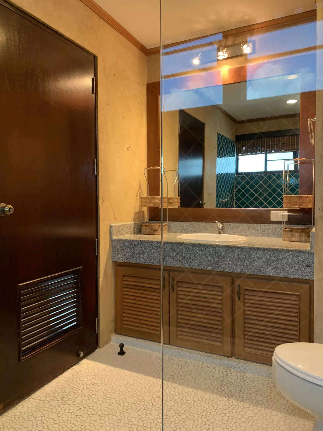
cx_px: 162
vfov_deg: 67.3
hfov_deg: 53.1
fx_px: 323
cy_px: 216
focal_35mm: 26
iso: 160
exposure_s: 1/50
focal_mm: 4.25
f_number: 1.8
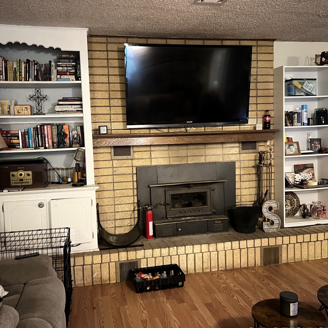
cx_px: 160
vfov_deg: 48.4
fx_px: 364
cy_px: 160
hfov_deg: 48.4
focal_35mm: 34
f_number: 1.5
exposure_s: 1/15
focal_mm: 5.7
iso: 1000
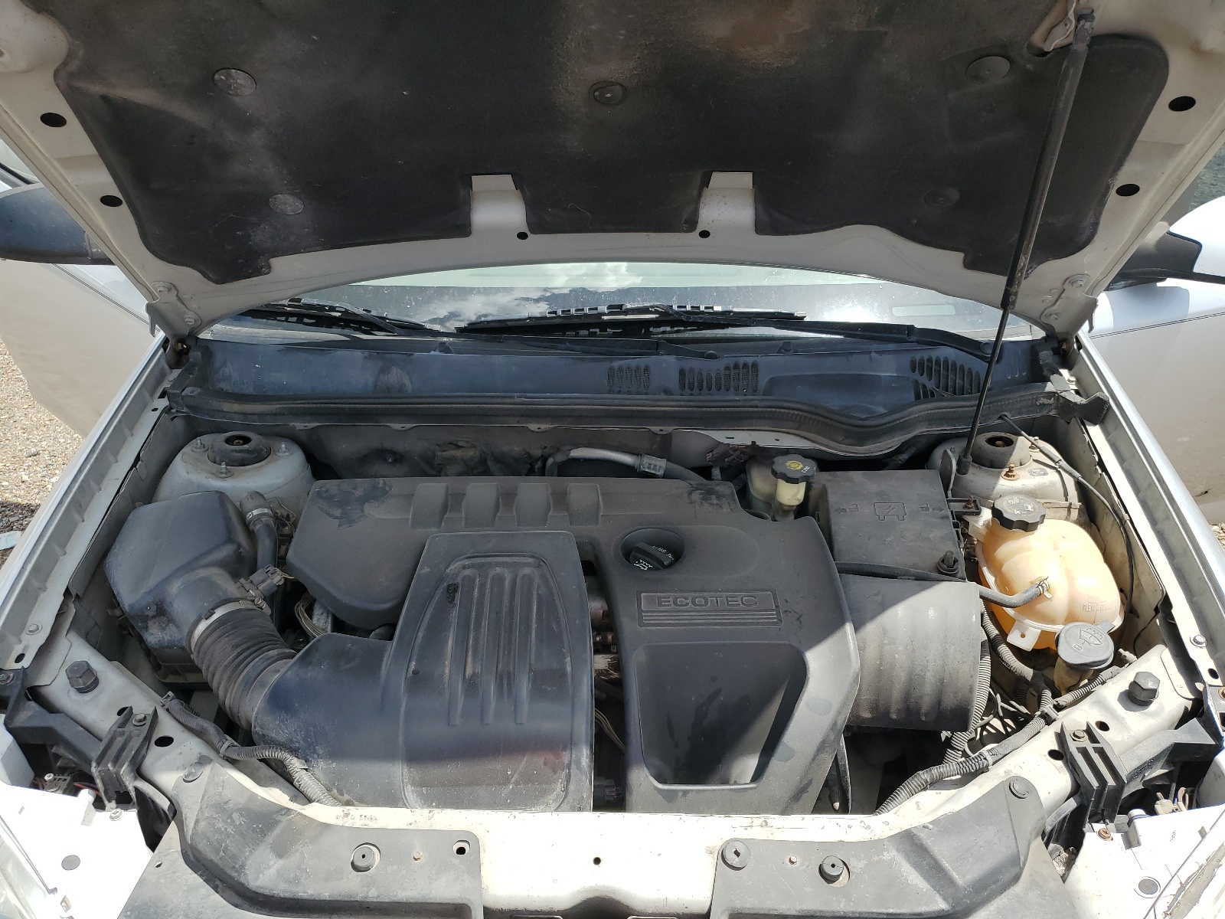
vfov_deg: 53.1
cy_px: 460
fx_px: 920
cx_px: 612
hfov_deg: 67.3
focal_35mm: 26
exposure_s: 1/1667
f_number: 1.5
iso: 50
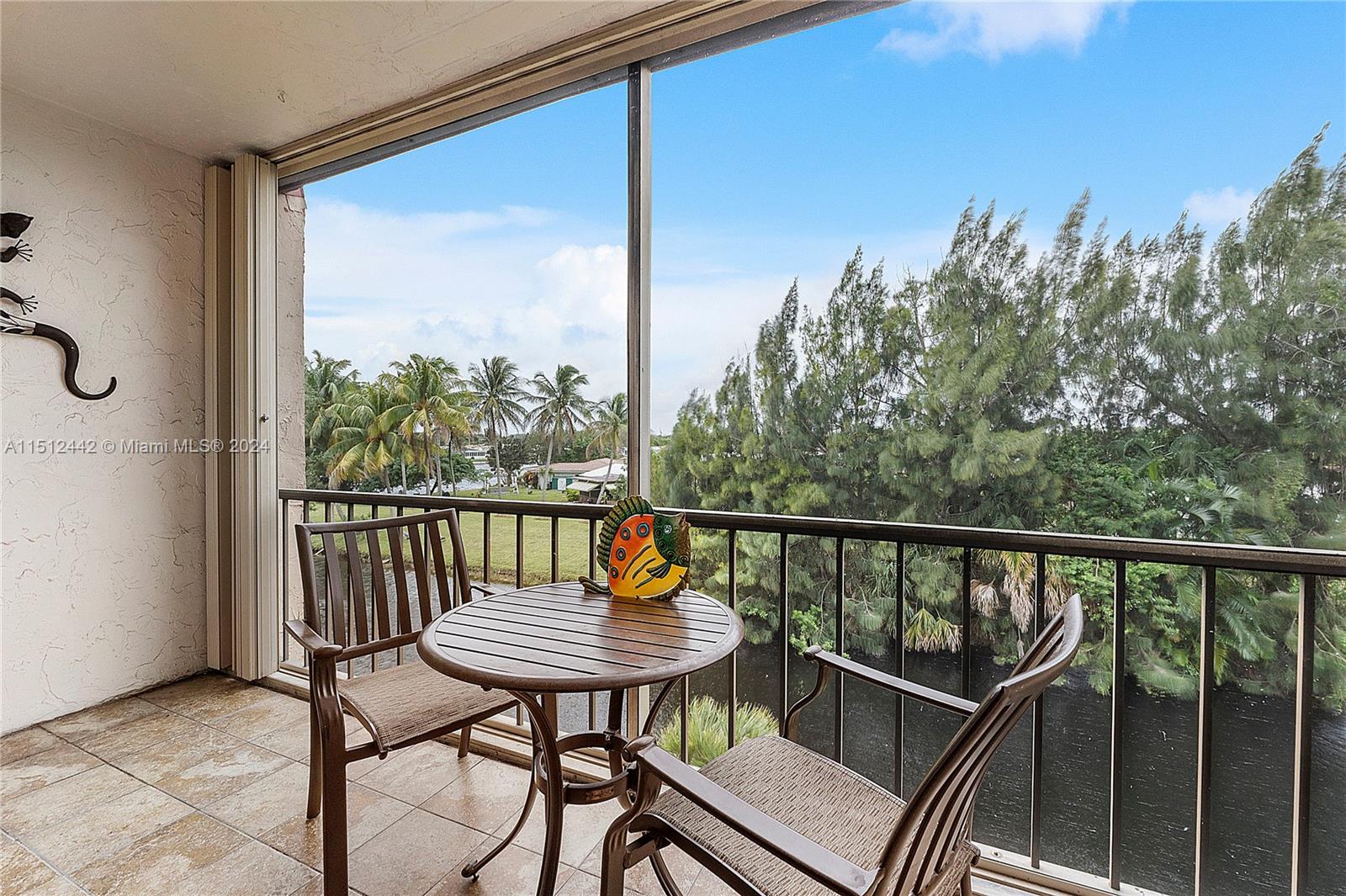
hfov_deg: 100.4
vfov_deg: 77.3
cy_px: 448
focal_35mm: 15
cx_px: 673
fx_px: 561
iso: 200
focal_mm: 10
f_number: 10
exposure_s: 1/60
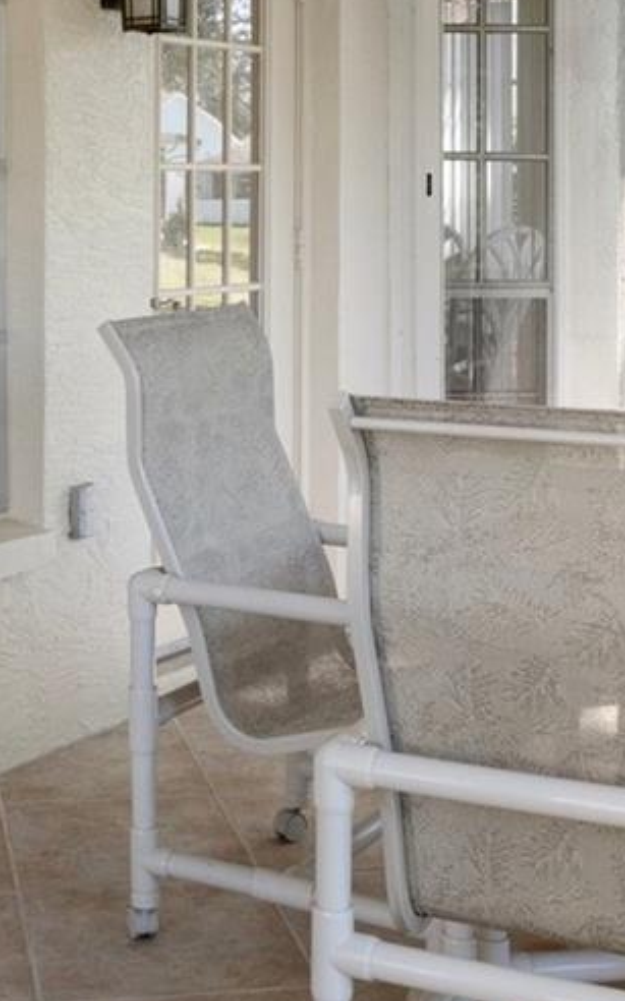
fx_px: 1764
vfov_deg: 30.7
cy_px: 159
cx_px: 143
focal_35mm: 65
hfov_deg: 19.9
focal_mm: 13
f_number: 8
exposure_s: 1/60
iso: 320
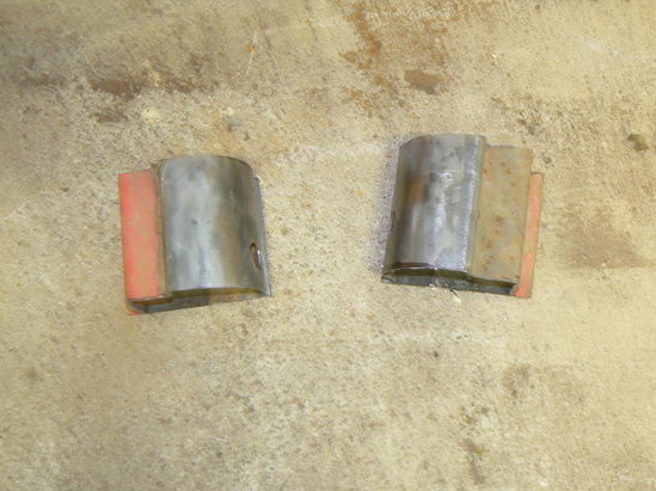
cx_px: 355
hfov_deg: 44.8
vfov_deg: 34.3
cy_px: 245
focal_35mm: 42
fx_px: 795
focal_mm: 6
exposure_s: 1/2.5
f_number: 2.8
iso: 100
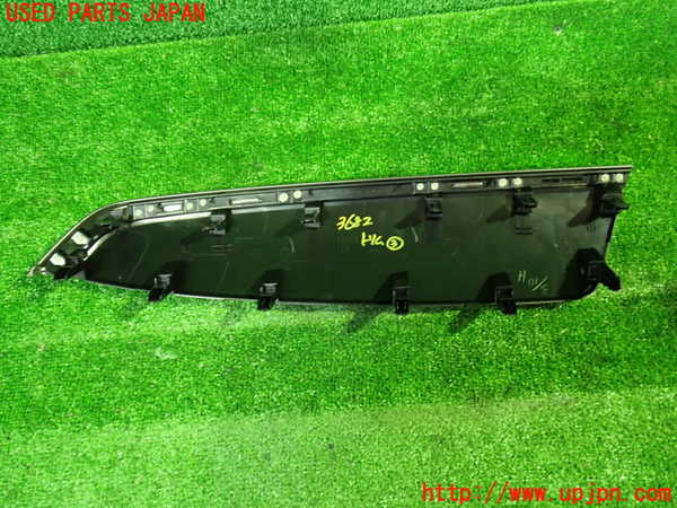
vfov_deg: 46.8
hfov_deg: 60.0
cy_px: 254
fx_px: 587
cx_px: 338
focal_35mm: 30
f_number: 2.3
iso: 800
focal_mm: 5.4
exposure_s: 1/25
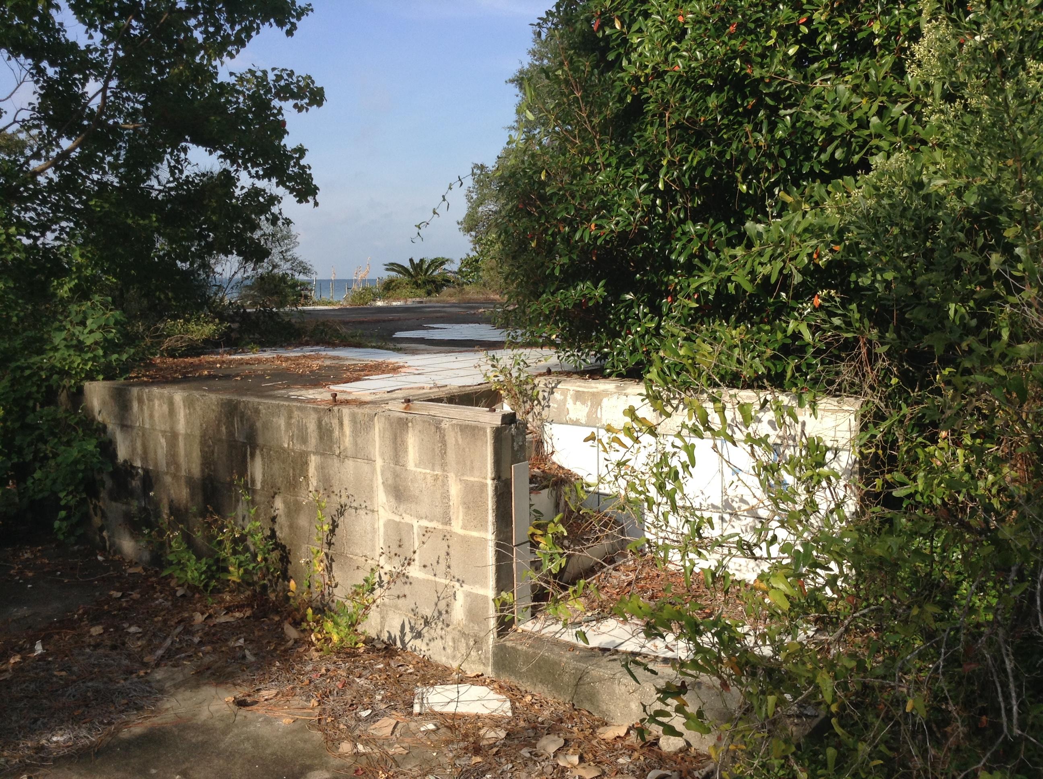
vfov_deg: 42.8
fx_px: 993
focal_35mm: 33
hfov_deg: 55.4
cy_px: 390
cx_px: 522
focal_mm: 3.3
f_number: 2.4
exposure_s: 1/935
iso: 25
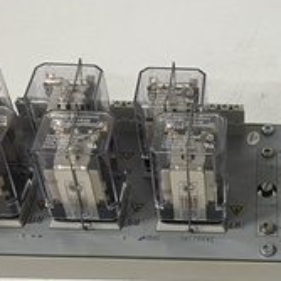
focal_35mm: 69
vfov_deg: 24.8
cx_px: 261
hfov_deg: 24.2
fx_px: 634
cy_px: 193
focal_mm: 4.25
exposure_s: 1/50
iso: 80
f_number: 1.8
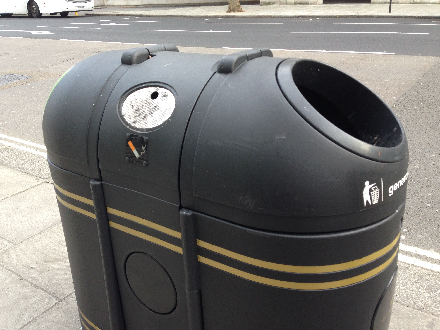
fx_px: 419
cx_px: 220
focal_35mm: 33
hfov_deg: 55.4
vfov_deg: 42.9
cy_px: 165
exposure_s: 1/120
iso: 80
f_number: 2.4
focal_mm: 4.12
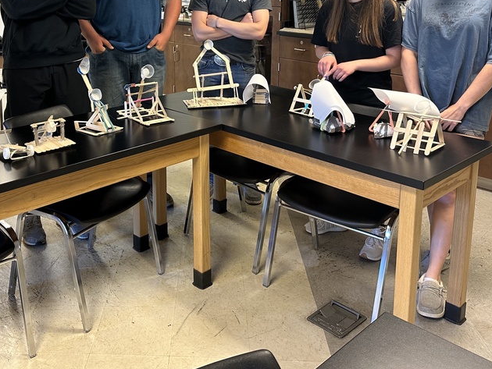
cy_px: 76
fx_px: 555
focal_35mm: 39
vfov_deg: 35.7
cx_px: 181
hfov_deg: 47.4
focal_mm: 6.86
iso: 160
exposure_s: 1/60
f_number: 1.78
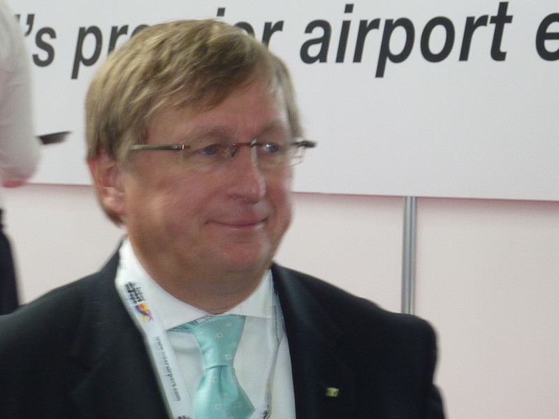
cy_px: 210
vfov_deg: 8.6
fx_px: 2794
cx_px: 280
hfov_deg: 11.4
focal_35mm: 173
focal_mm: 15.8
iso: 160
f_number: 4.3
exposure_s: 1/40
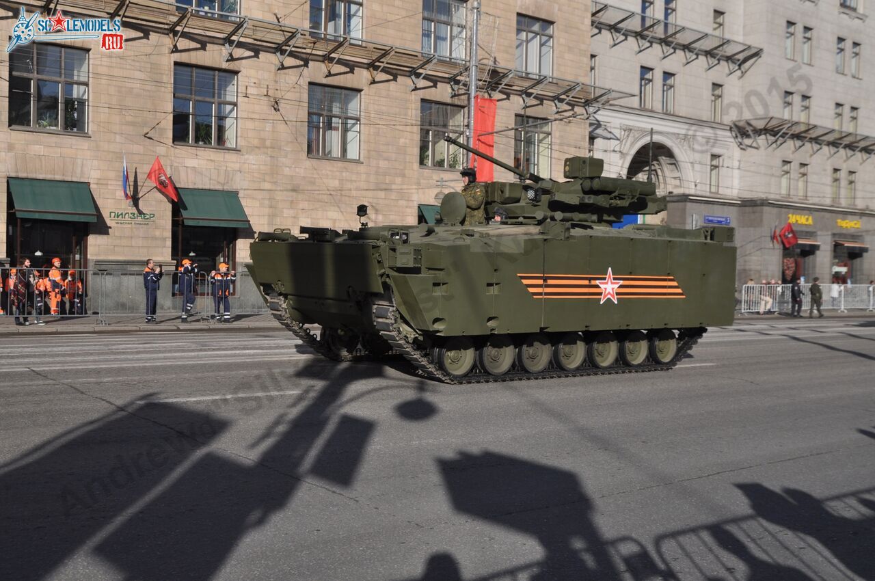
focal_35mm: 30
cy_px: 290
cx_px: 438
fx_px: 728
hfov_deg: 62.0
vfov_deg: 43.5
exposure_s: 1/640
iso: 200
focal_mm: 20
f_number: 8
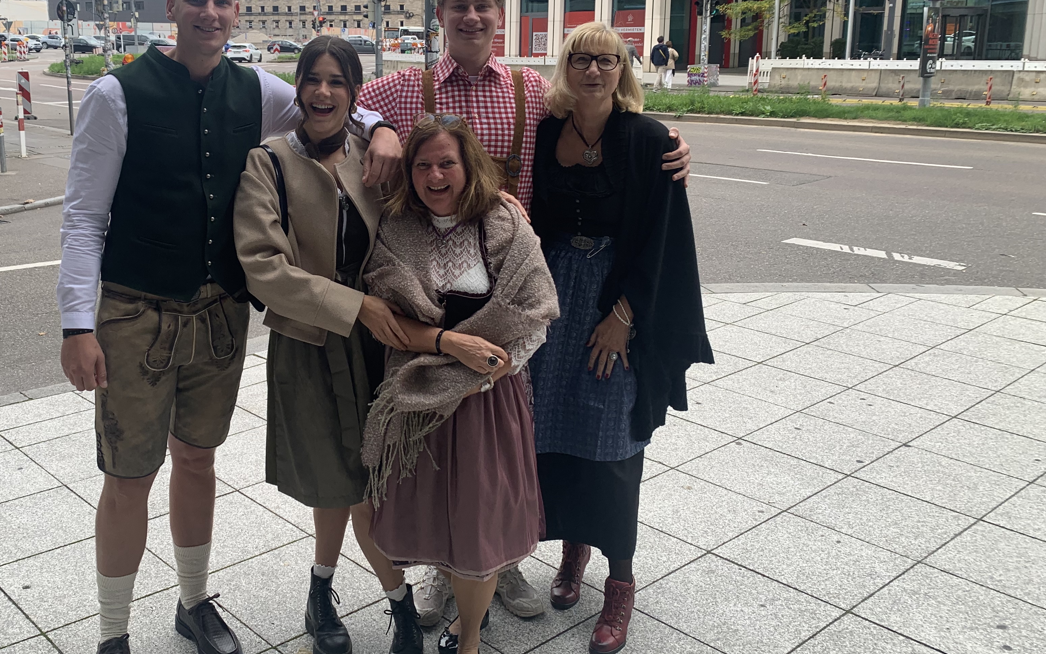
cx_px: 389
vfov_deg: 35.2
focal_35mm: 36
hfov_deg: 53.4
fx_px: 1026
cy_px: 260
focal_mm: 4.25
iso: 25
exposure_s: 1/322
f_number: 1.8
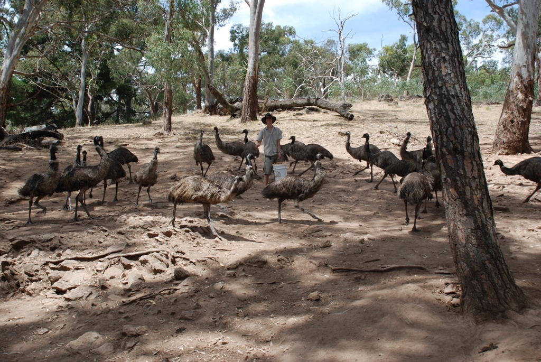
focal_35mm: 42
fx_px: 632
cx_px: 270
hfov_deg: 46.4
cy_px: 181
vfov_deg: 32.0
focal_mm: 28
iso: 100
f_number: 6.3
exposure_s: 1/160
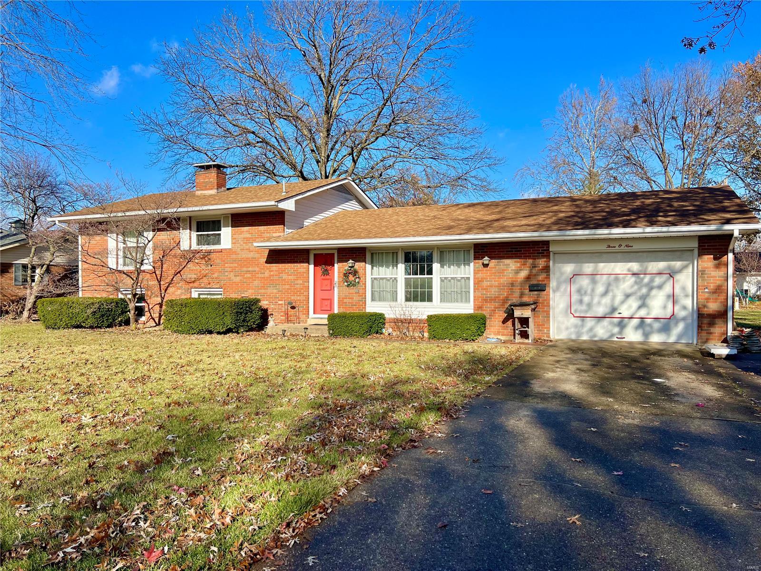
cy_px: 286
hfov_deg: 67.3
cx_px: 380
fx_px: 572
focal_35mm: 26
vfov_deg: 53.1
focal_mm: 5.7
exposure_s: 1/4274
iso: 50
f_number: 1.5
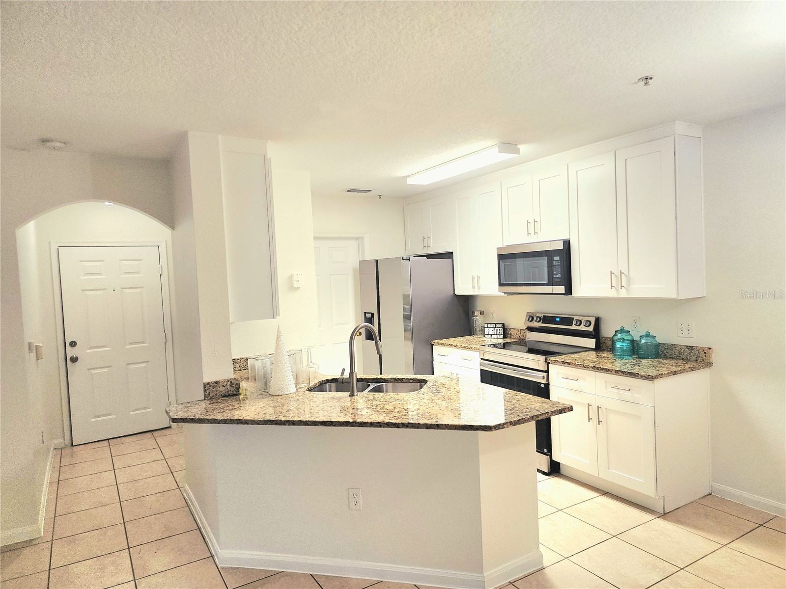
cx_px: 393
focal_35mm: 23
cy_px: 294
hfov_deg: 73.9
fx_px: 522
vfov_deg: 58.9
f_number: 1.8
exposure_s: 1/120
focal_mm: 6.4
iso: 200
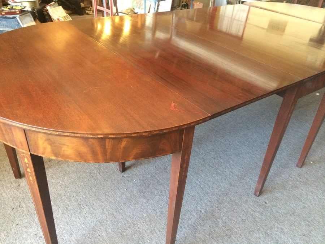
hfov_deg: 60.0
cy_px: 122
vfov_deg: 46.8
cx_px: 162
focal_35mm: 30
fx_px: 282
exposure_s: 1/20
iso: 320
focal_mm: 4.12
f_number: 2.2
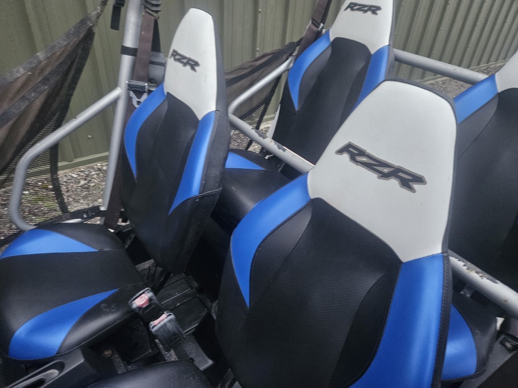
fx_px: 344
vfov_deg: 58.9
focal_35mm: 23
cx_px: 259
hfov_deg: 73.9
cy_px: 194
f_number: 1.8
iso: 640
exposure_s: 1/25
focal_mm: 5.4
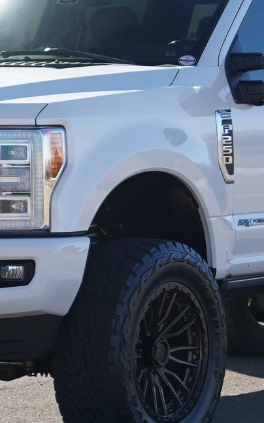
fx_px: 2439
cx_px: 145
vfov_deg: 9.9
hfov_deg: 6.2
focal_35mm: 212
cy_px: 206
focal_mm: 70
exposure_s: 1/500
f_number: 2.8
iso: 100
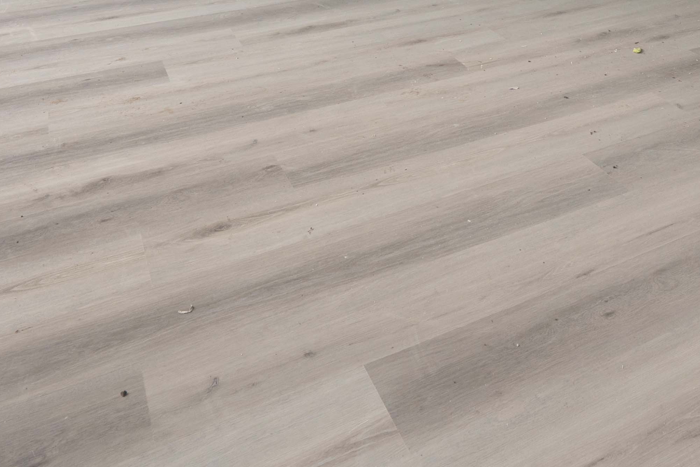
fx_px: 817
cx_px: 561
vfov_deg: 24.2
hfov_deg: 44.1
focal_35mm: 42
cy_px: -251
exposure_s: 1/80
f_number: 8
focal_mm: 12
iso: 400
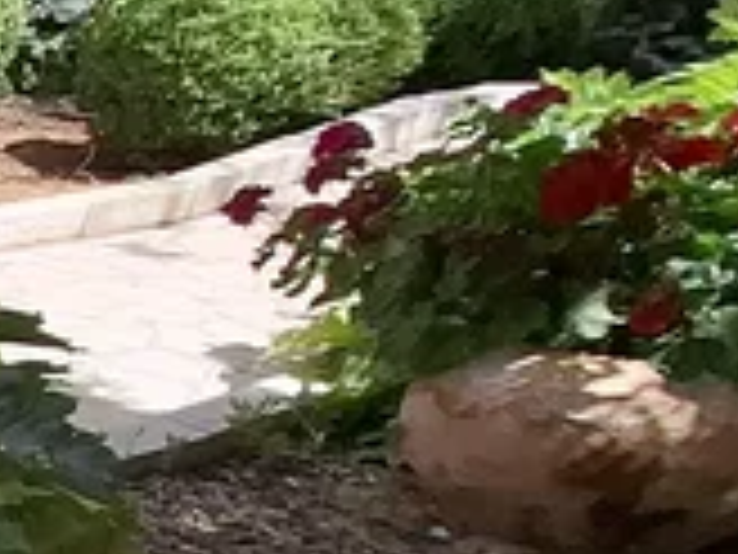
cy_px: 626
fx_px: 1578
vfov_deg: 19.0
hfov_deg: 13.3
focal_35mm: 74
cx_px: -1231
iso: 40
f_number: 2.2
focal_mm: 1.74
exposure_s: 1/636
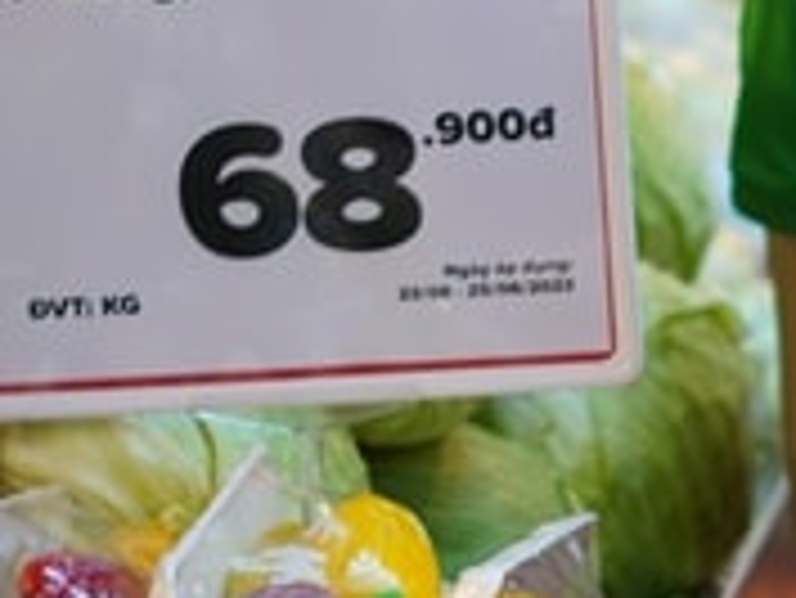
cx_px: 711
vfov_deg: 6.8
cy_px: 189
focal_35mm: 220
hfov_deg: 9.0
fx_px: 5062
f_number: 1.8
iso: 100
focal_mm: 50
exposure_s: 1/125
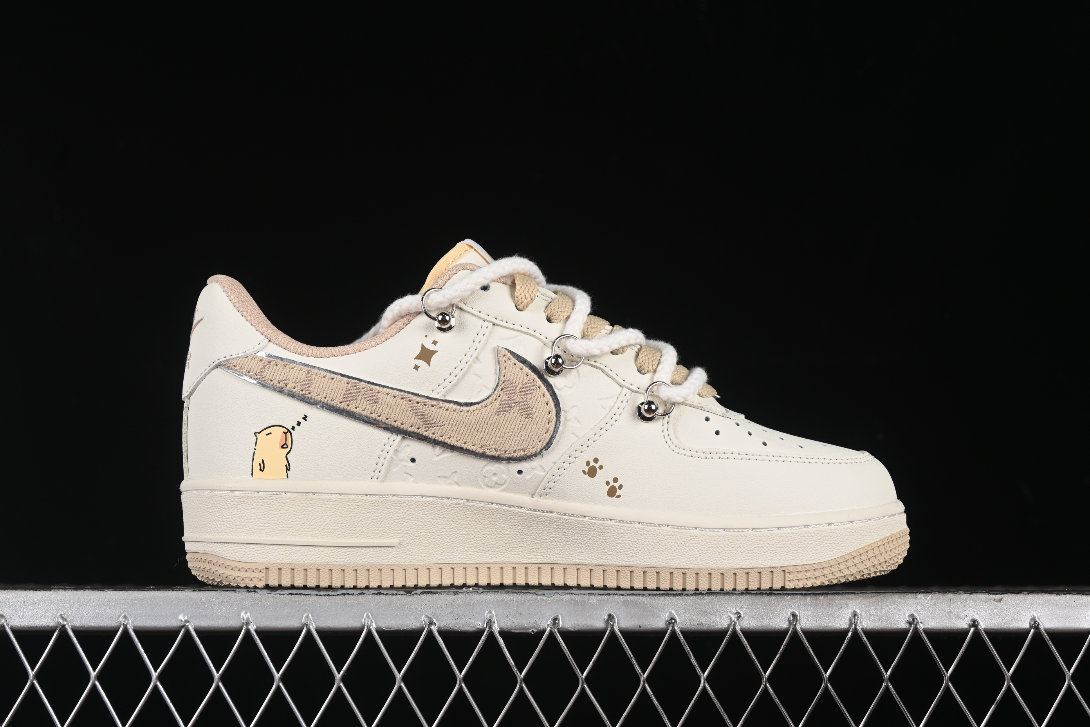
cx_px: 545
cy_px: 364
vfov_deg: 18.2
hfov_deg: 27.0
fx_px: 2271
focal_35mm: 75
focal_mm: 50
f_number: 8
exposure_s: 1/80
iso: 160
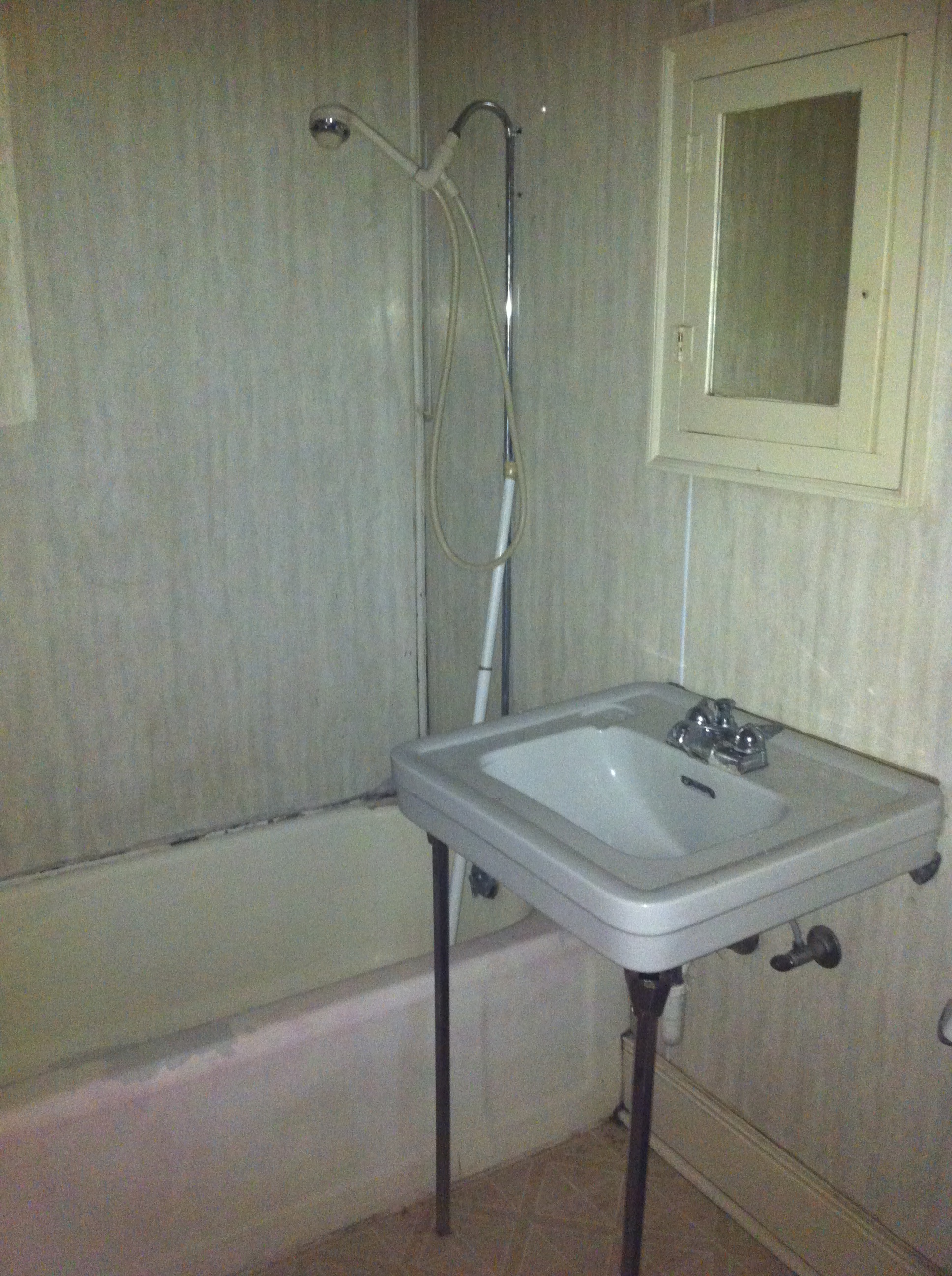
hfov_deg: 40.6
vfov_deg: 52.7
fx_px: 1287
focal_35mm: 35
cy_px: 638
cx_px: 476
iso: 400
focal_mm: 3.85
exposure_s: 1/15
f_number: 2.8
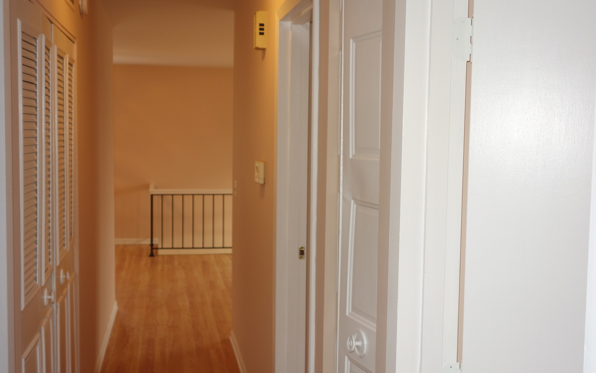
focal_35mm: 47
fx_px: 763
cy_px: 192
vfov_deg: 27.4
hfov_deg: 42.6
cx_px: 298
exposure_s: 1/50
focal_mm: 17.18
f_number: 3.2
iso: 200
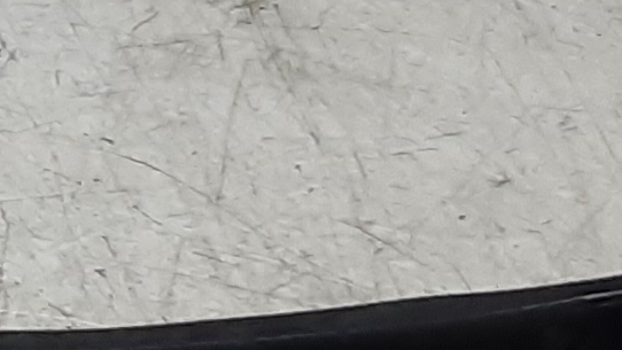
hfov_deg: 10.9
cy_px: 217
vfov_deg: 6.9
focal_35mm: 177
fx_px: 2920
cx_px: -691
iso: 80
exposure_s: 1/50
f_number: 1.9
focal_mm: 2.91
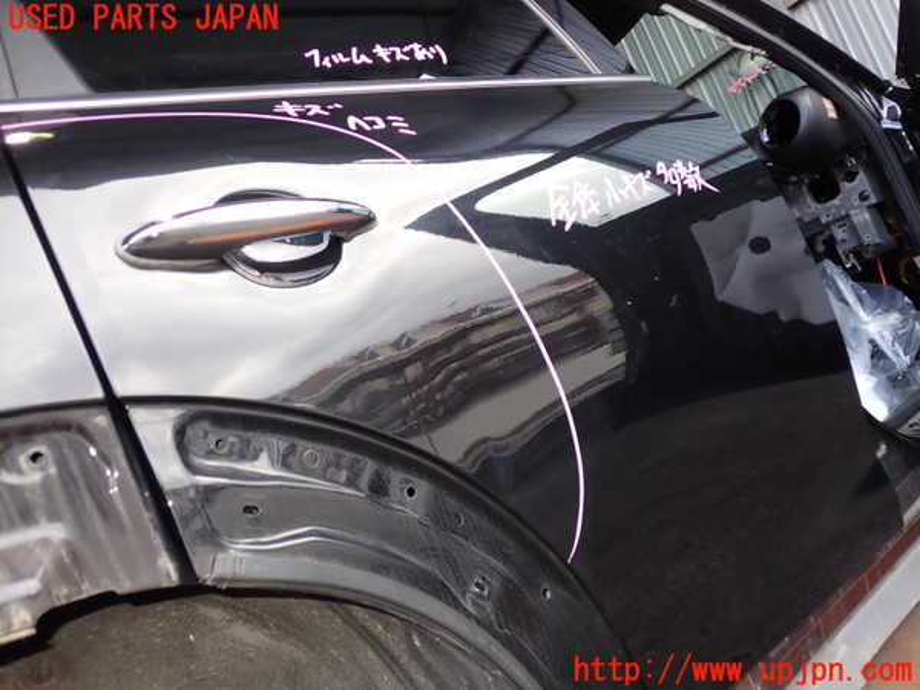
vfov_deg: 46.8
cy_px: 345
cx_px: 460
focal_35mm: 30
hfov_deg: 60.0
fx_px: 797
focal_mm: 5.4
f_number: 2.3
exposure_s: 1/60
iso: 100
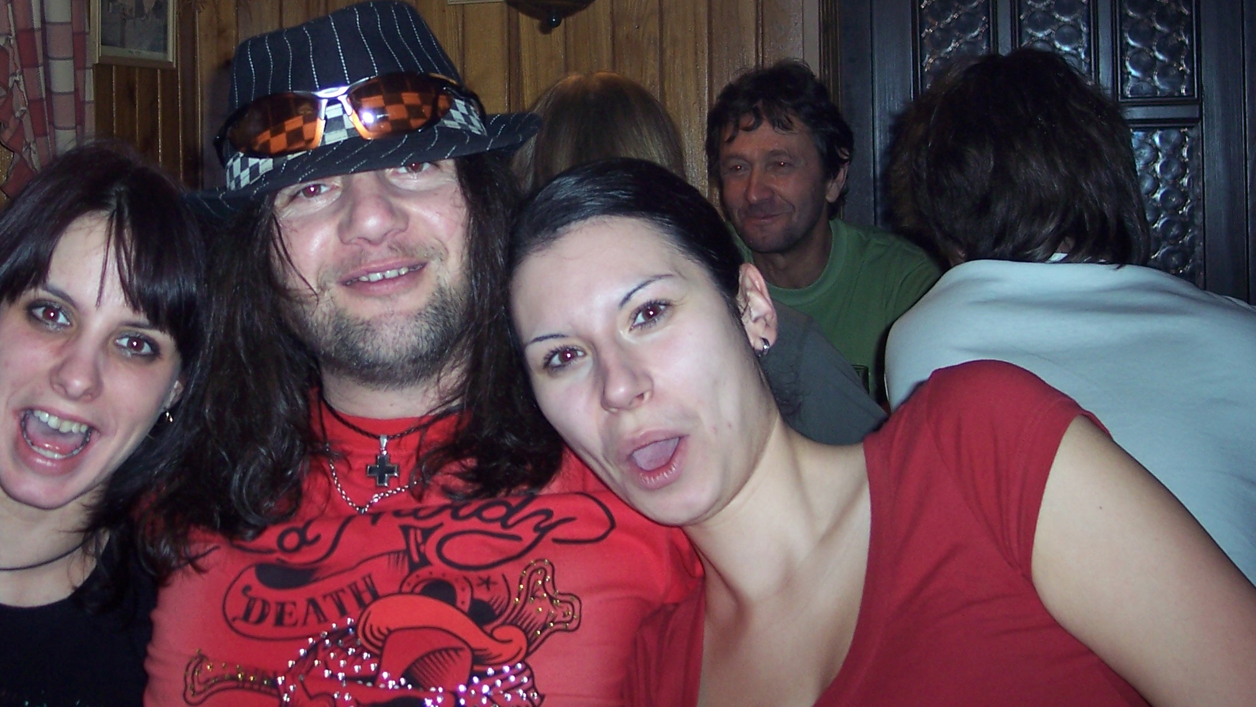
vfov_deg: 19.9
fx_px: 1999
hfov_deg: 34.7
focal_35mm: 60
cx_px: 465
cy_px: 149
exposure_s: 1/60
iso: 100
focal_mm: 8
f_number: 2.8
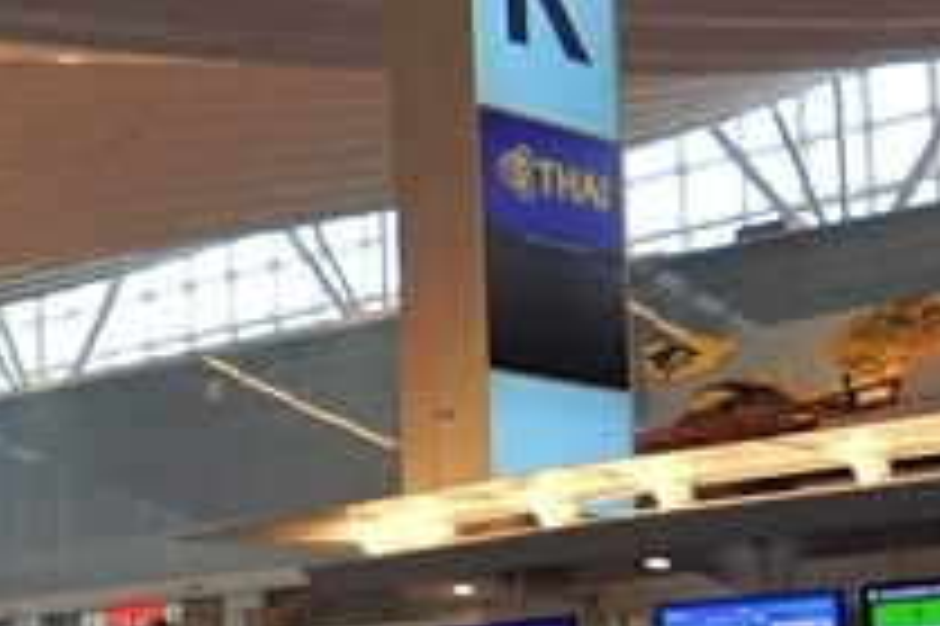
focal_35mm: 95
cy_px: 529
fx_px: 2475
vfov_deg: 14.3
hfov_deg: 21.0
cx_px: 58
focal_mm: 11
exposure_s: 1/50
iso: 125
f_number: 4.5
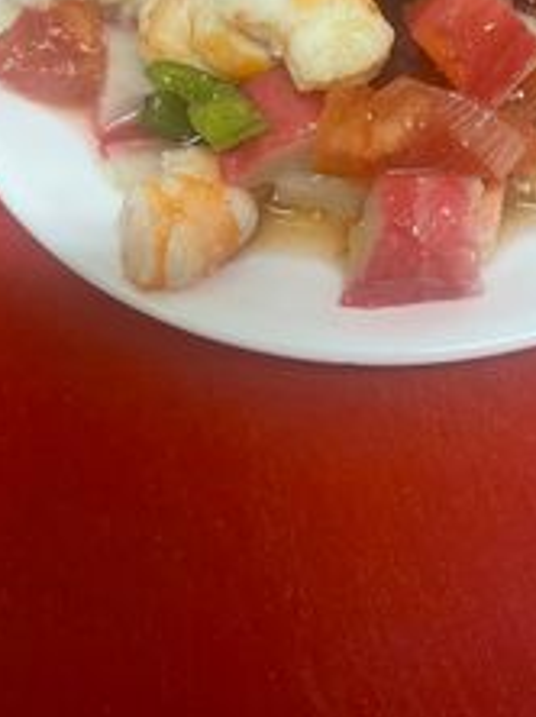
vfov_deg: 35.3
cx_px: 394
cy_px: 36
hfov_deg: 28.7
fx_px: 1034
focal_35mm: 50
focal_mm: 5.1
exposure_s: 1/50
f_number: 1.6
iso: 160
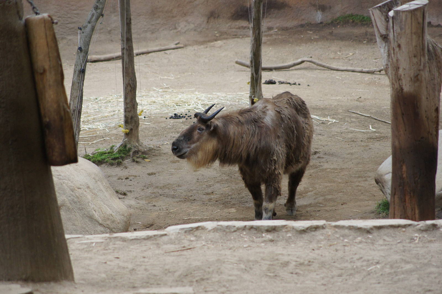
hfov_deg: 6.9
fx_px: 3683
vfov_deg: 4.6
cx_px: 221
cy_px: 147
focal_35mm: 300
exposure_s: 1/500
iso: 1250
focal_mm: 200
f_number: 5.6
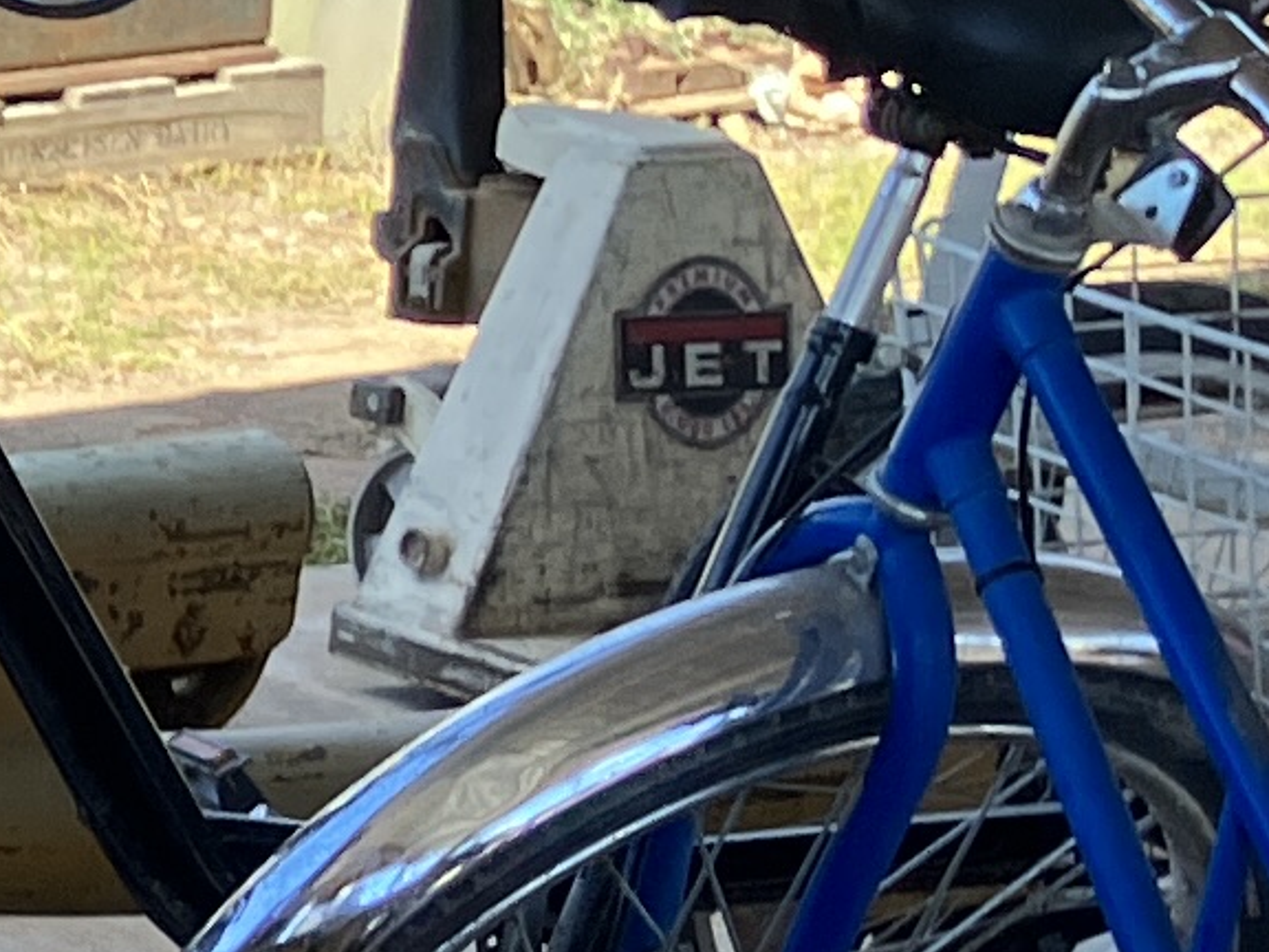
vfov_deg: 7.5
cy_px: 1058
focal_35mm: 196
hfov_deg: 8.9
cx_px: -1967
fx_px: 7185
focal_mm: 3.99
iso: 25
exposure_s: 1/264
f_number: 1.8
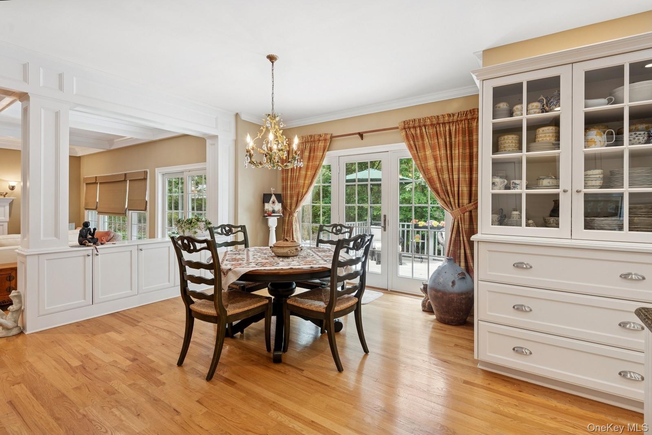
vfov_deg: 73.8
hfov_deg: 96.7
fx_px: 290
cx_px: 326
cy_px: 218
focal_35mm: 16
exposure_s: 1/8
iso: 200
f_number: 9
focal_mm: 16
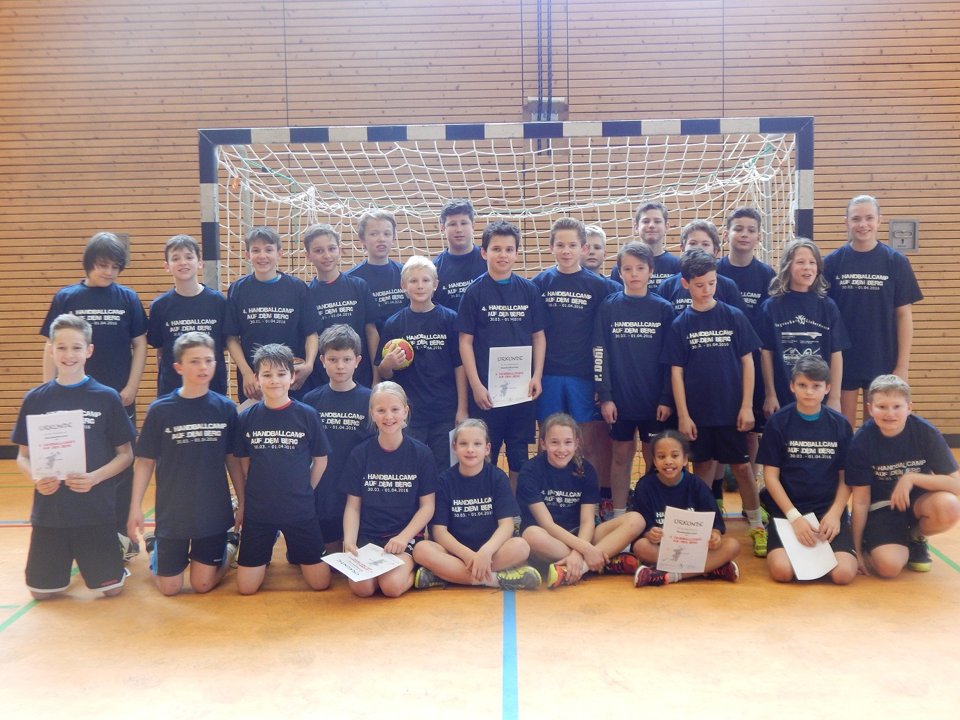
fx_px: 1192
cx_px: 480
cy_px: 360
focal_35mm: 43
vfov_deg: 33.6
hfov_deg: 43.9
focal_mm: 7.7
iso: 280
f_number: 3.6
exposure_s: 1/30
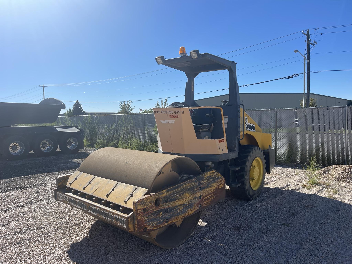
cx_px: 176
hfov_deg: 67.3
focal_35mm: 26
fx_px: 264
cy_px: 132
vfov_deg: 53.1
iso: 32
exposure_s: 1/5376
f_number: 1.6
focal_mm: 5.1
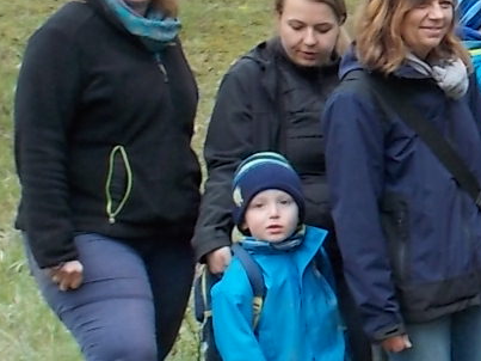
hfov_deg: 12.1
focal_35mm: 147
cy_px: 151
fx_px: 2042
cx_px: 936
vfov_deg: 10.1
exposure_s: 1/60
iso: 80
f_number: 3.7
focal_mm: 5.2
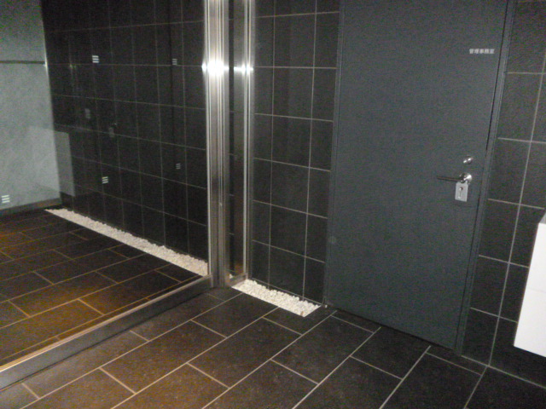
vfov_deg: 49.7
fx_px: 442
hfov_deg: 63.4
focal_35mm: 28
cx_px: 273
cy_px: 204
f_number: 3.1
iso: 1600
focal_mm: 5
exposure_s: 1/60
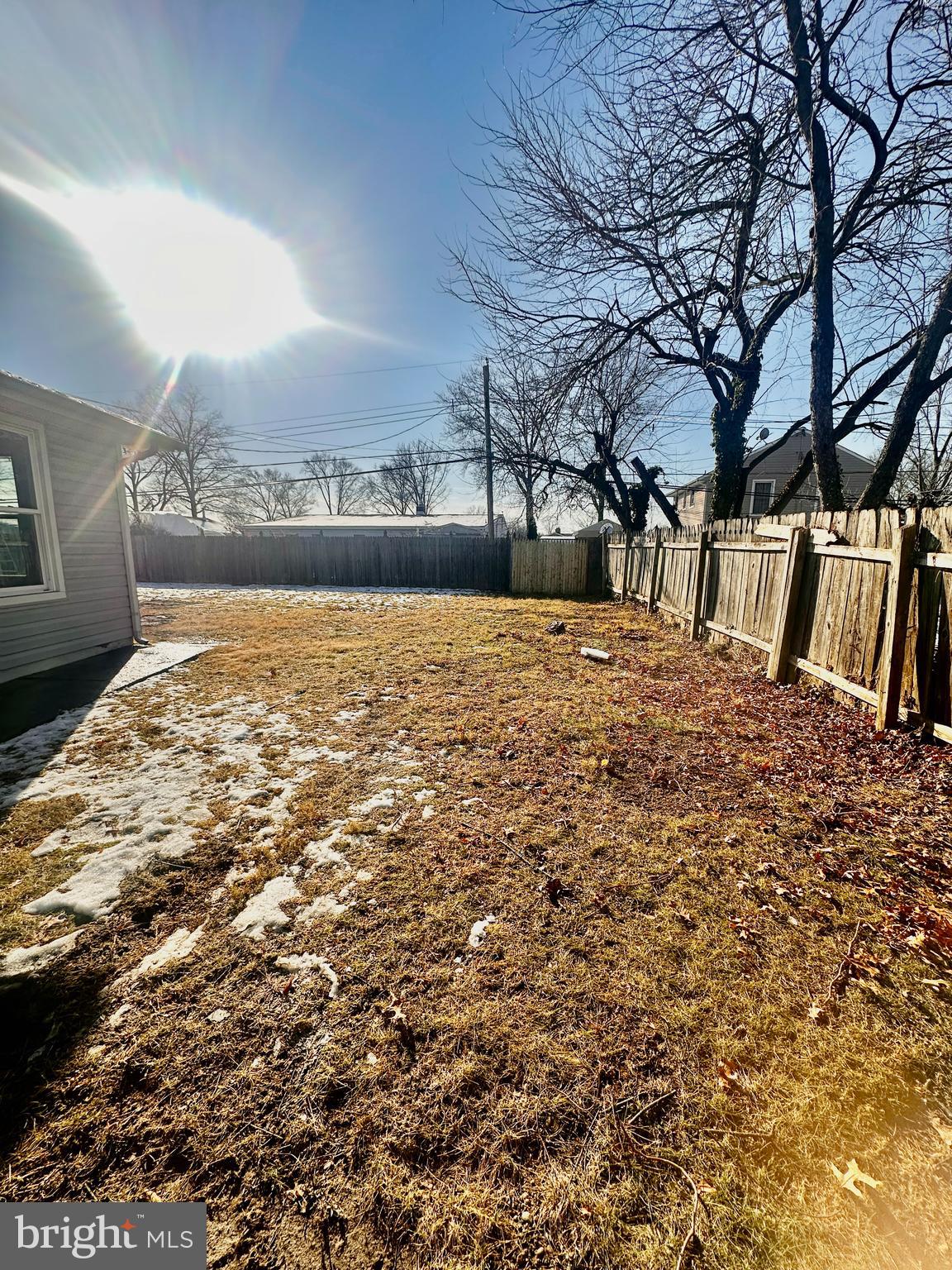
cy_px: 635
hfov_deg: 85.7
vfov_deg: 102.1
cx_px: 476
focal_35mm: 14
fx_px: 513
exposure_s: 1/1795
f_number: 2.2
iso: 50
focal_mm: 2.22
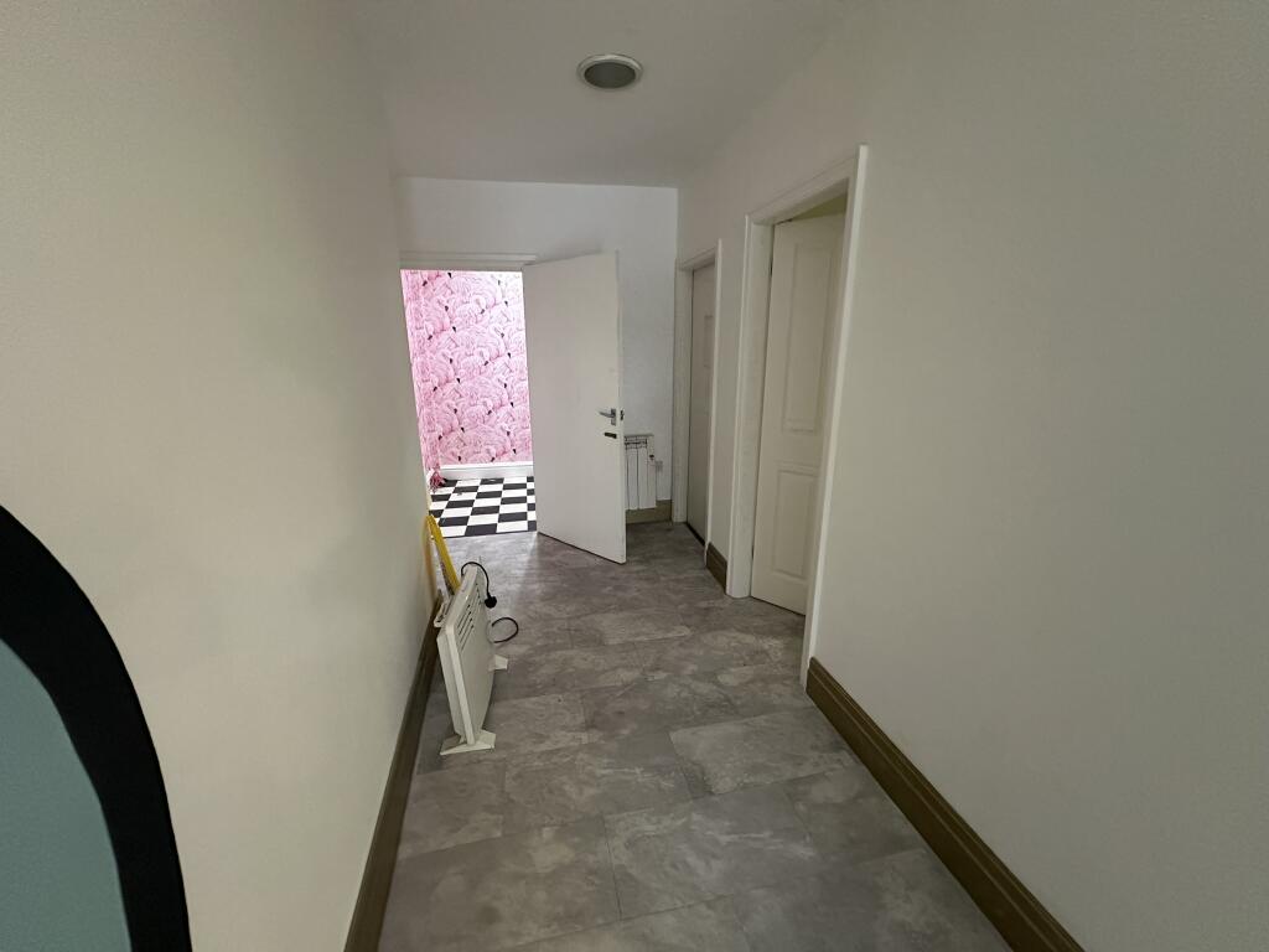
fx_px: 513
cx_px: 634
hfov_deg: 102.1
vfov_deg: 85.7
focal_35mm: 14
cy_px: 476
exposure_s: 1/50
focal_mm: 2.22
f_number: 2.2
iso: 800
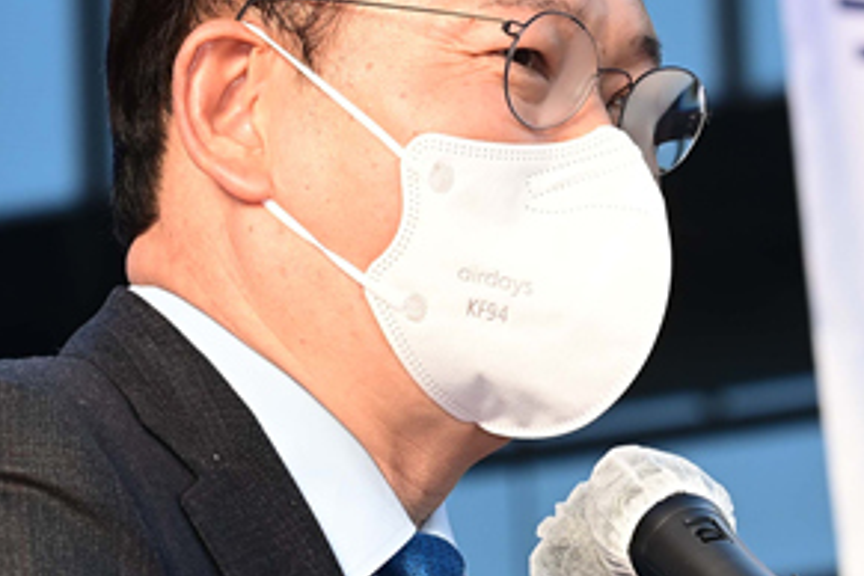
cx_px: 665
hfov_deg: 4.8
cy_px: 269
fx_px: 10295
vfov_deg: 3.2
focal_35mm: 429
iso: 800
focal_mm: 195
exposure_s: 1/250
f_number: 11
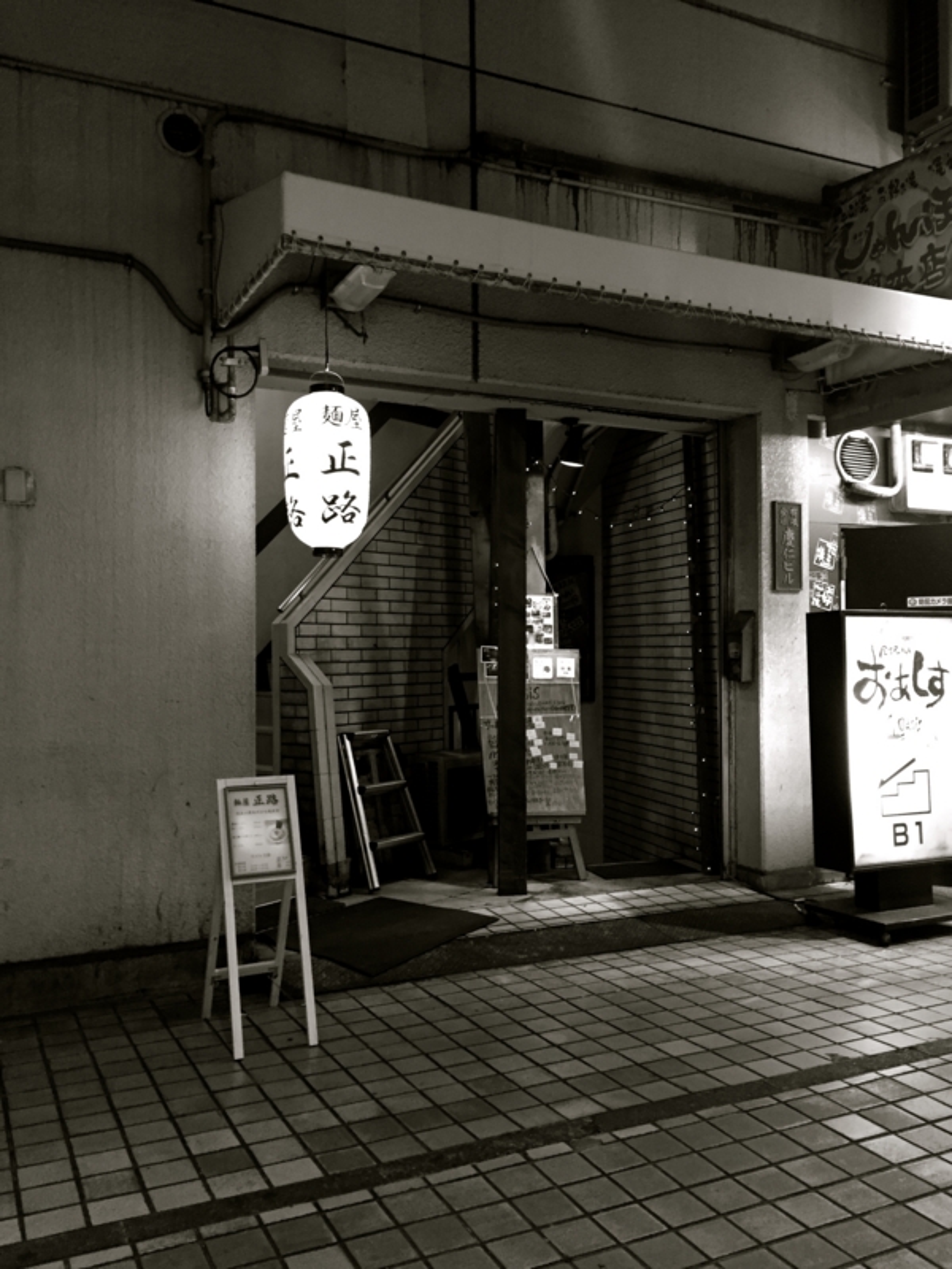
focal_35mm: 29
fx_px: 1063
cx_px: 476
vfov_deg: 61.7
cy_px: 634
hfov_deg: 48.2
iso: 250
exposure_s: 1/33
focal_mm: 4.15
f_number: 2.2
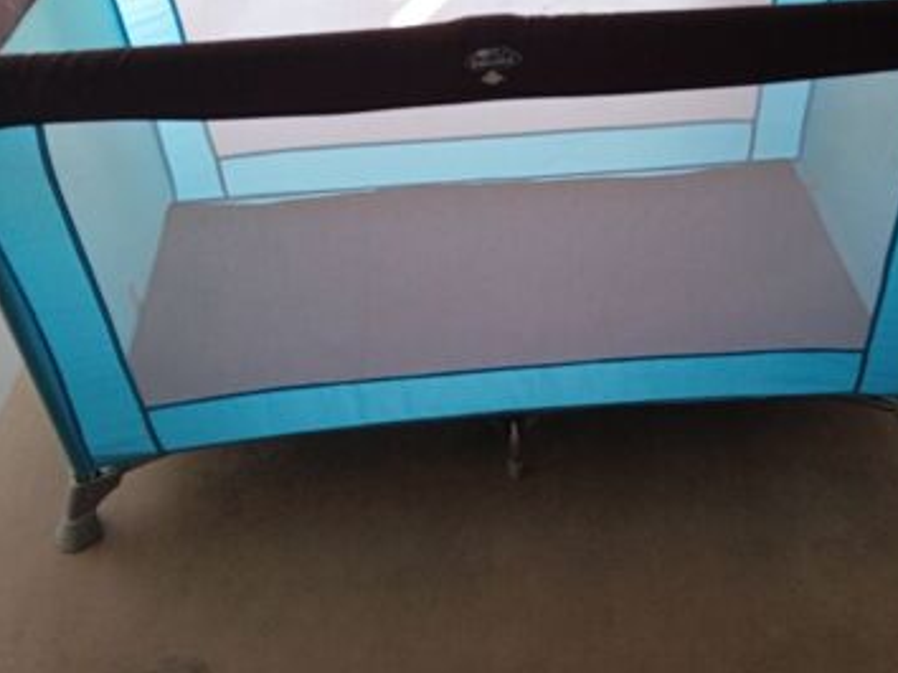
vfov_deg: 37.4
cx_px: 523
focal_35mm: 38
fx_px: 985
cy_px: 241
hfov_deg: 48.8
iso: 158
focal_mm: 3.43
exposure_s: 1/50
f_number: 2.2
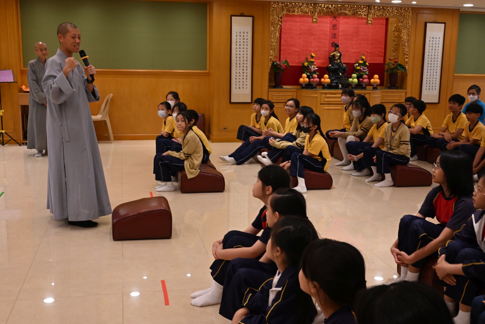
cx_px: 242
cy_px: 162
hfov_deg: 48.4
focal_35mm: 40
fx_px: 539
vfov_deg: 33.4
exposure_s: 1/60
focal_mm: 40
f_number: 11
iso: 1600
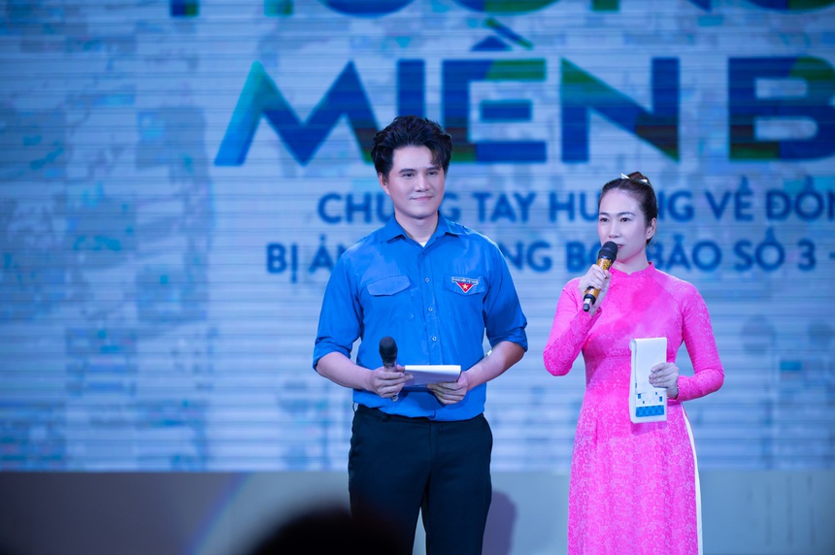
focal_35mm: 150
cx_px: 418
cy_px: 278
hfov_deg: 13.7
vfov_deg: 9.1
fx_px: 3476
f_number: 3.5
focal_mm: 150
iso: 640
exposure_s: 1/400
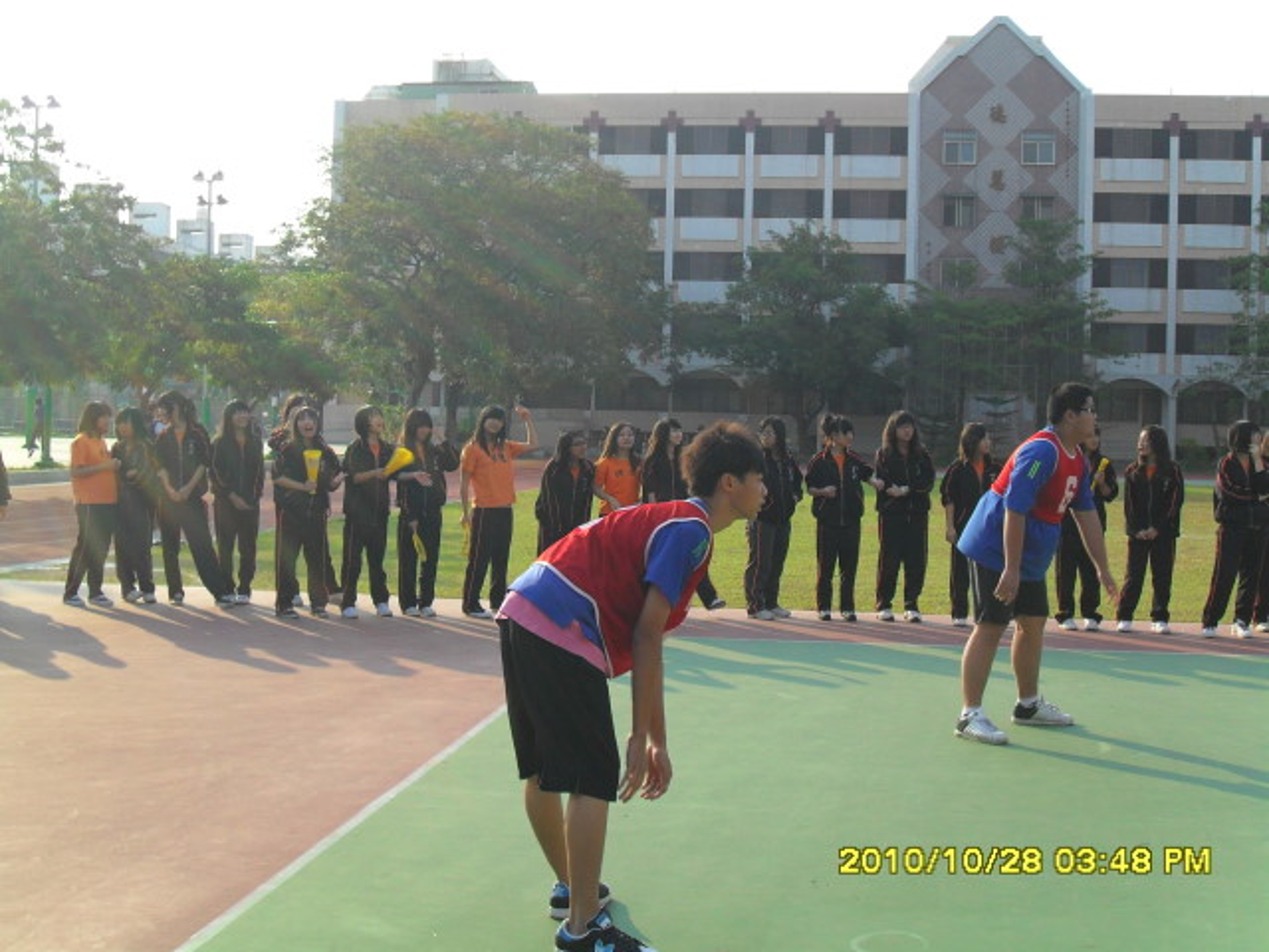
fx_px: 1833
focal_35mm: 50
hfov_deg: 38.2
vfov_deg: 29.1
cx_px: 634
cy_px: 476
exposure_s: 1/60
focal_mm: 8.8
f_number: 11.1
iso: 100
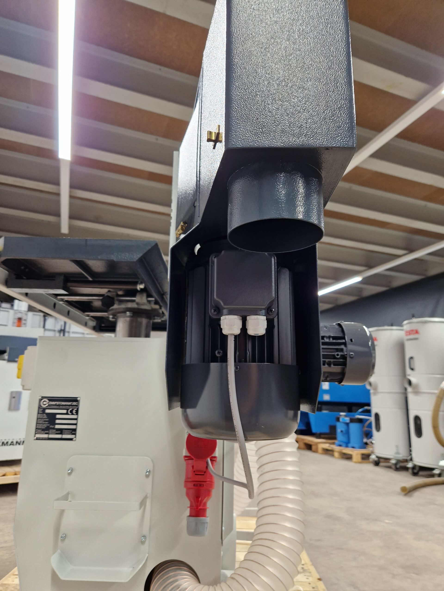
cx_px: 222
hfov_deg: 58.9
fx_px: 393
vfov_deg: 73.9
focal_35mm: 23
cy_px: 296
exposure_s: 1/180
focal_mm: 5.4
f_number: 1.8
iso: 125
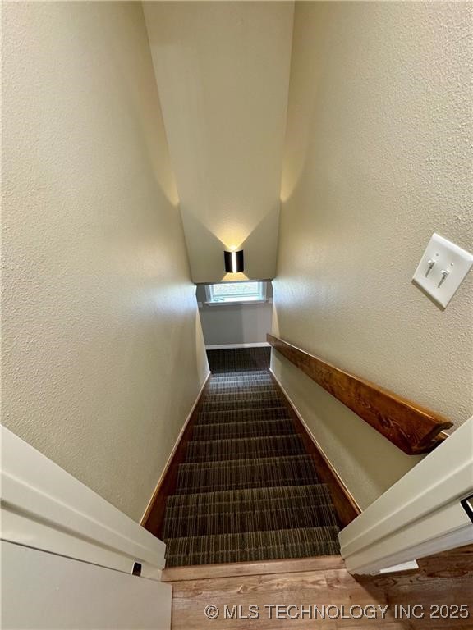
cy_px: 315
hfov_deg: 85.7
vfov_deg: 102.1
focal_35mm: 14
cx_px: 236
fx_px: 255
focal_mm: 2.22
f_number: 2.2
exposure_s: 1/60
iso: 320
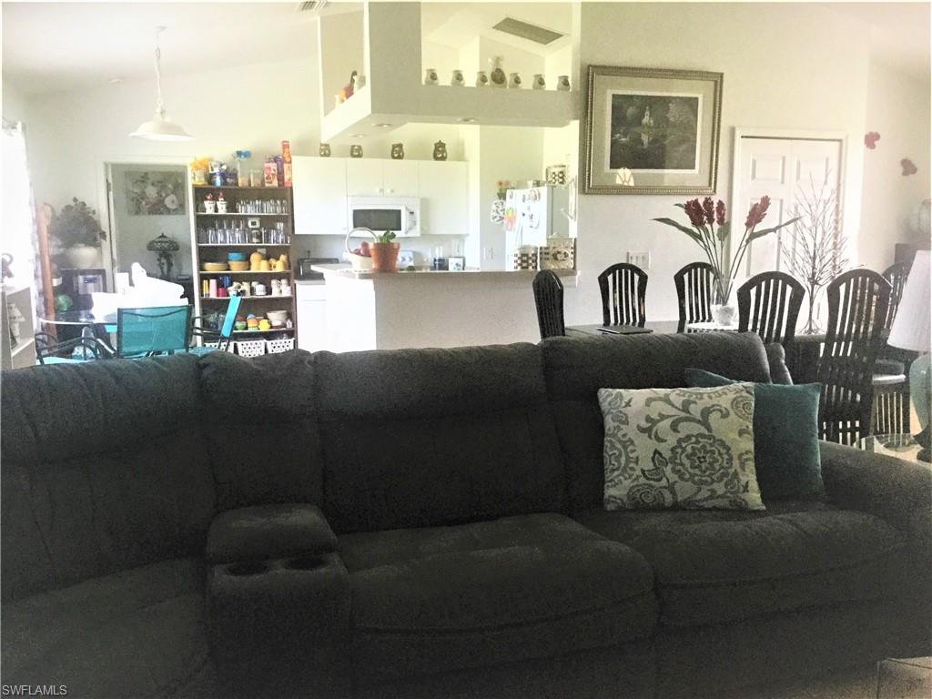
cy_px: 350
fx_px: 835
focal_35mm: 31
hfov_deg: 58.4
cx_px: 466
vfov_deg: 45.4
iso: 125
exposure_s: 1/30
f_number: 2.4
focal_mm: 3.3
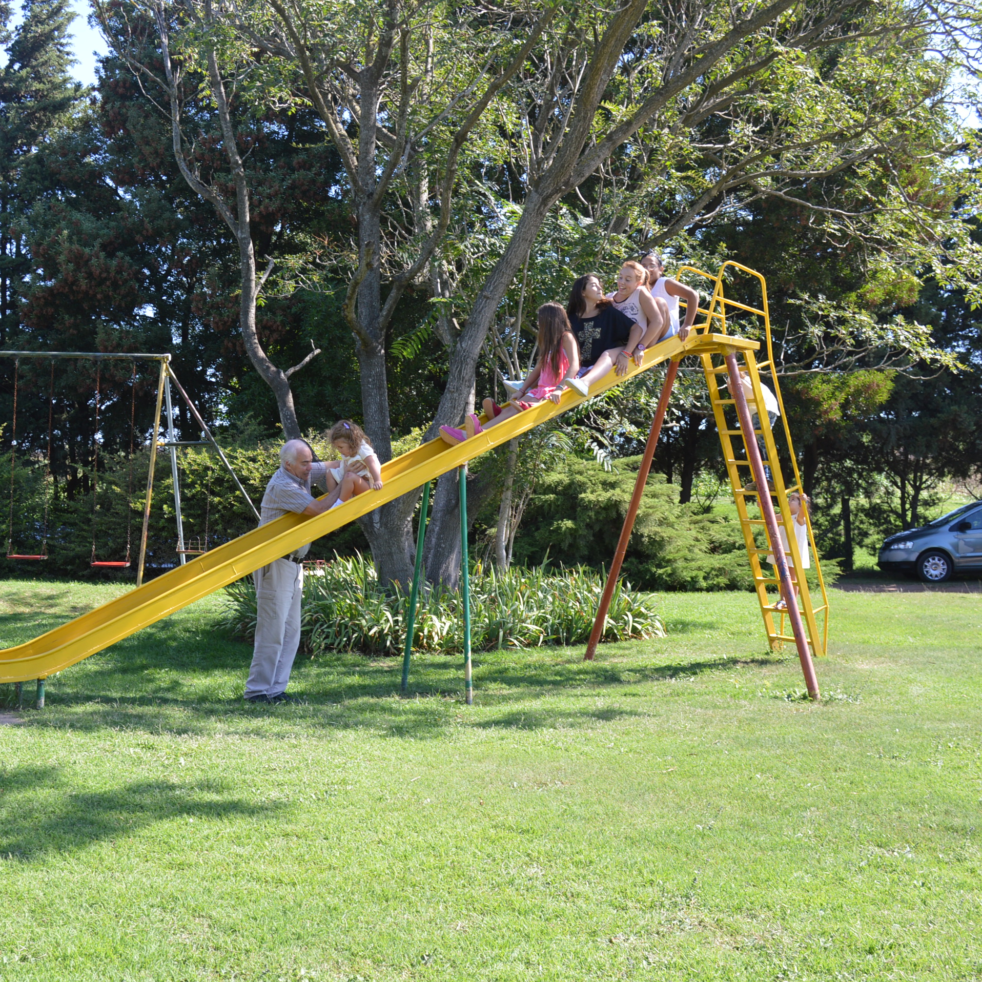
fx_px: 1412
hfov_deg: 38.1
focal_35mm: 44
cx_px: 379
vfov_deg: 38.3
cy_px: 509
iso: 110
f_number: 5.6
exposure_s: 1/125
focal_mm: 22
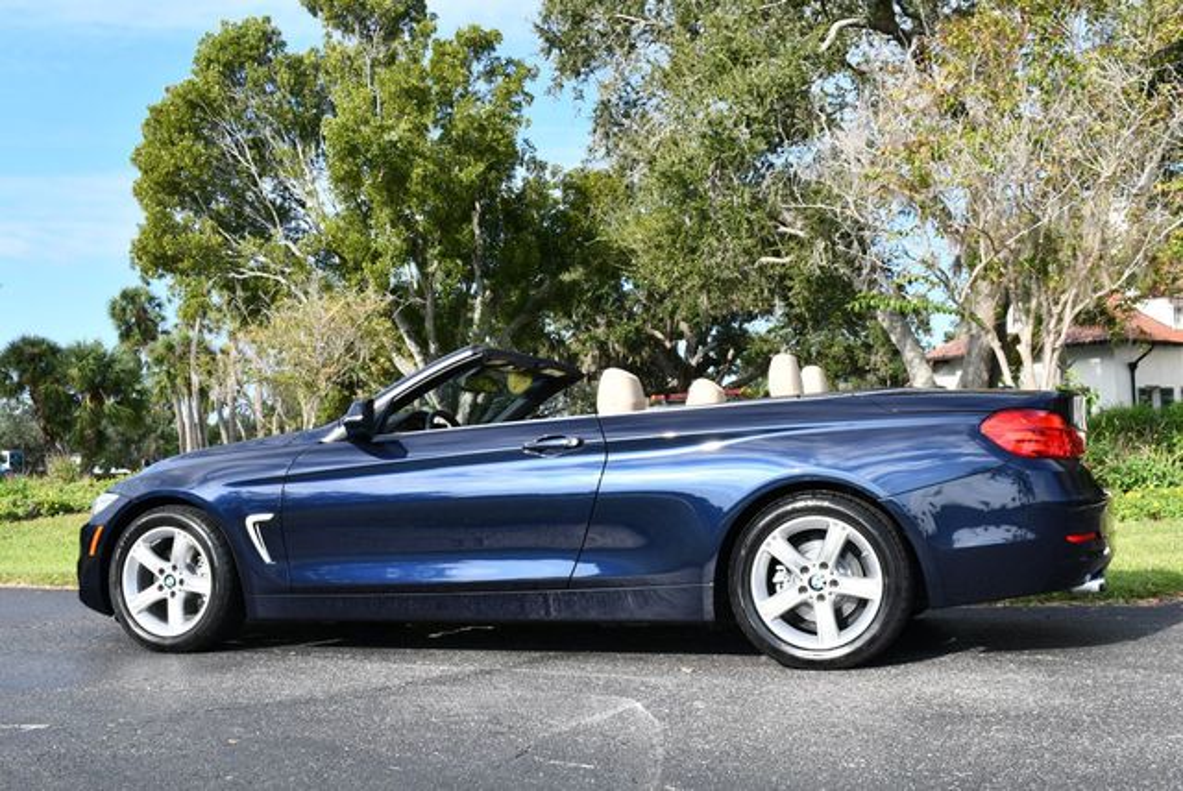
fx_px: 1316
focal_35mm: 40
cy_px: 396
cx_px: 592
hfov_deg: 48.4
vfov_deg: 33.5
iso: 180
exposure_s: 1/250
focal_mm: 20
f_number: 8
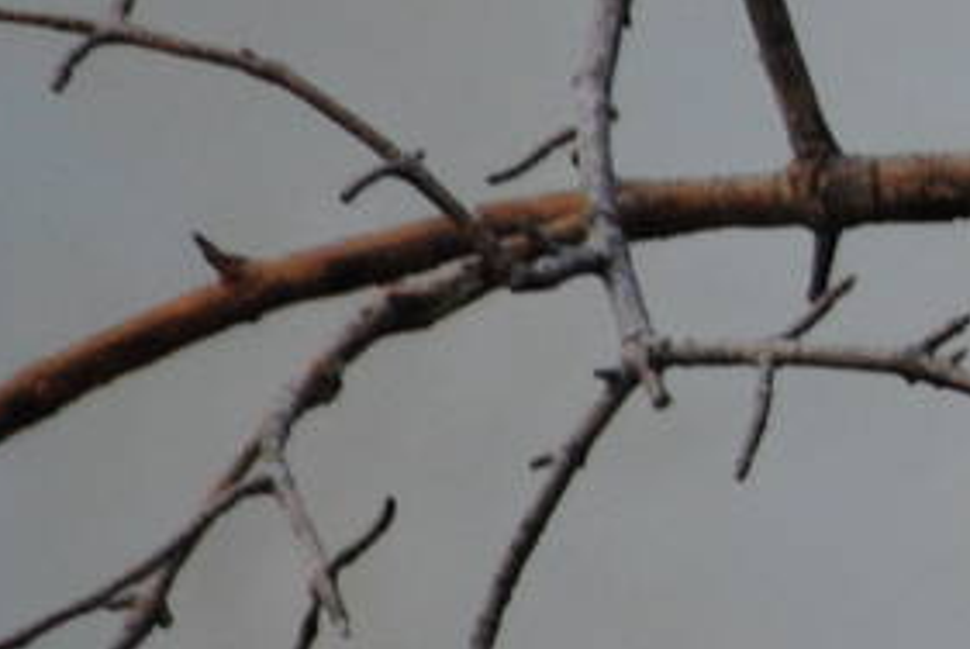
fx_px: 46068
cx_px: 2168
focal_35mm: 1708
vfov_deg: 0.8
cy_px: -64
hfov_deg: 1.2
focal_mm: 200
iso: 400
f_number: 5.6
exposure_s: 1/125
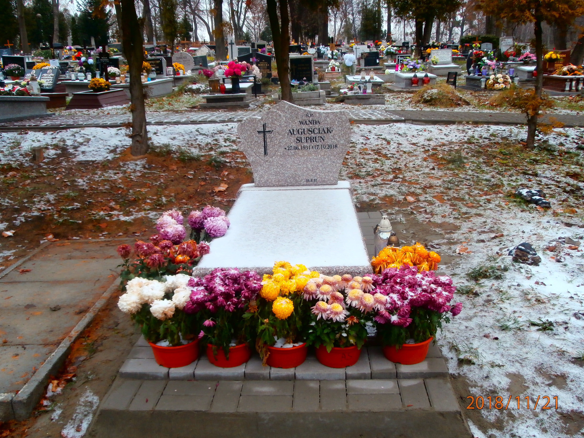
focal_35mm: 31
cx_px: 293
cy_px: 224
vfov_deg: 45.4
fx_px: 523
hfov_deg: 58.3
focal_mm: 5.36
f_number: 3.5
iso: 125
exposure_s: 1/60
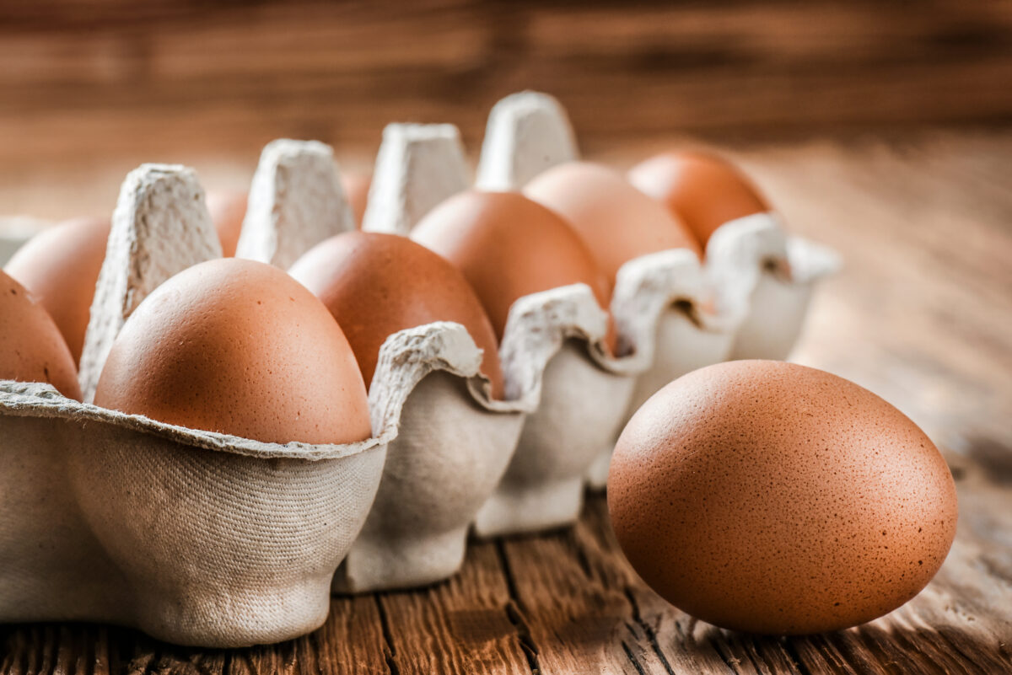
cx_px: 506
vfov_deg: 13.1
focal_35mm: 105
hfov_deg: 19.4
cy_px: 338
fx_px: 2953
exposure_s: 1/125
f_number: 13
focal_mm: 105
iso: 1000
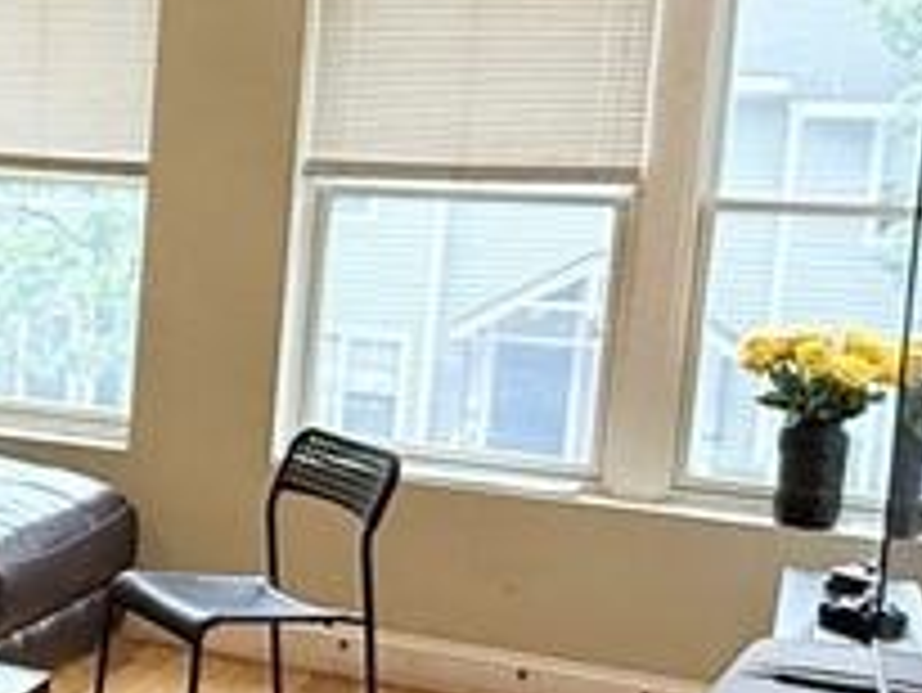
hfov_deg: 23.1
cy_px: 356
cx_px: -414
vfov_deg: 21.0
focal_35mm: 70
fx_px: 1866
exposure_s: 1/120
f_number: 2.2
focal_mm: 2.22
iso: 250
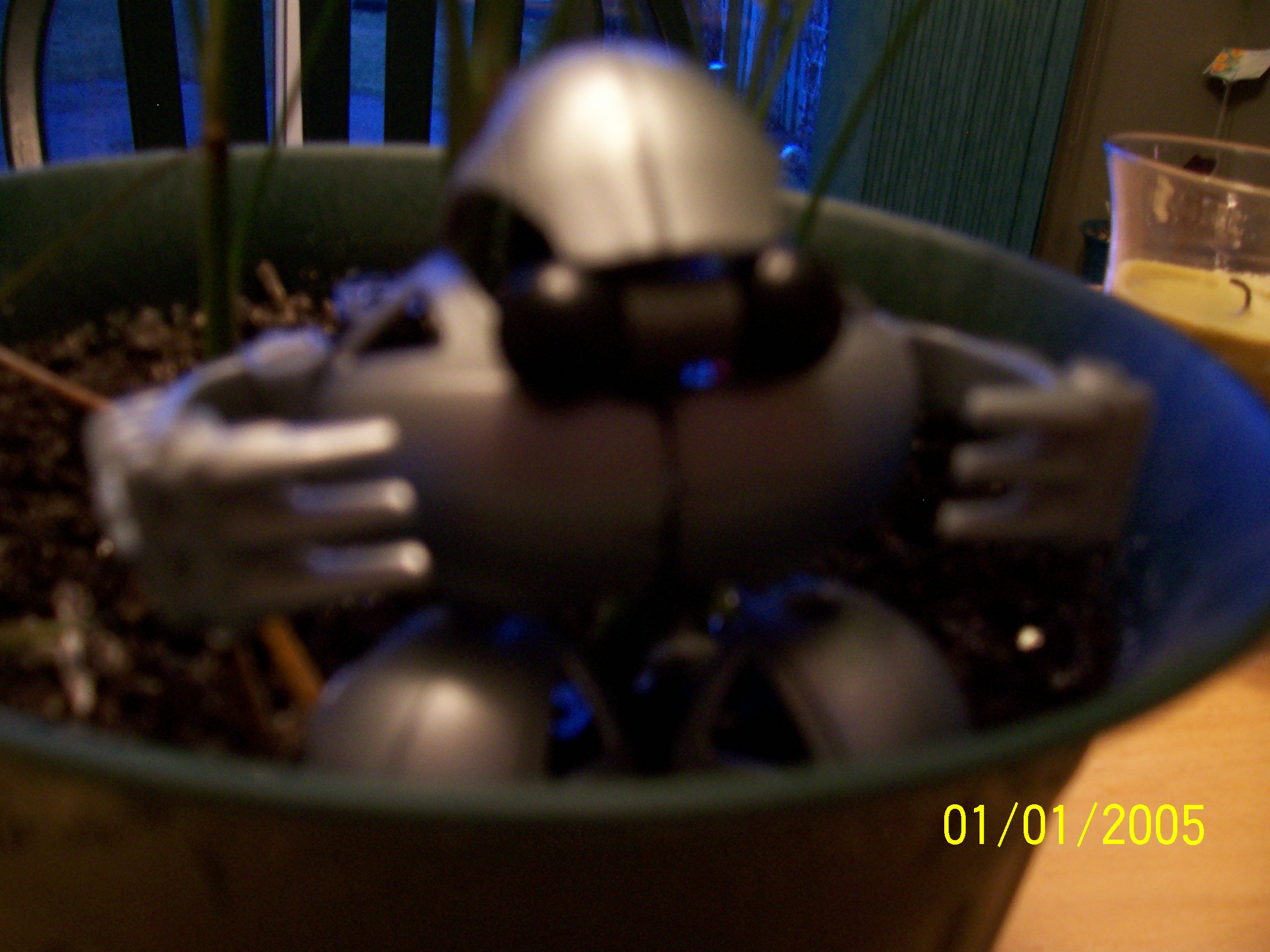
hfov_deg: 54.0
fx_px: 1247
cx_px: 635
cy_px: 476
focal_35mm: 34
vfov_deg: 41.8
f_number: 2.7
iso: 160
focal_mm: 5.6
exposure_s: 1/8
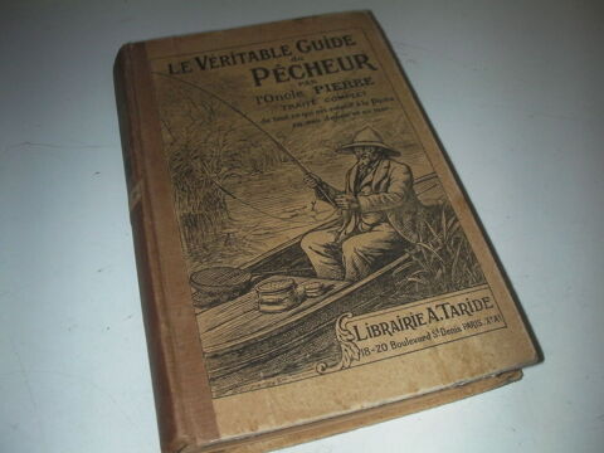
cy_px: 226
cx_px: 302
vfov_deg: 37.7
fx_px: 663
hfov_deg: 49.0
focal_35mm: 38
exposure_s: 1/30
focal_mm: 6.3
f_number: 5.6
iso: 200
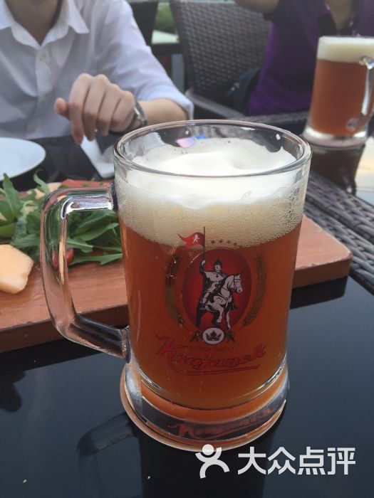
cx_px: 187
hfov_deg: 48.2
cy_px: 249
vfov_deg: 61.7
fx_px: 418
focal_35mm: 29
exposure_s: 1/33
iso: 32
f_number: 2.2
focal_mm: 4.15
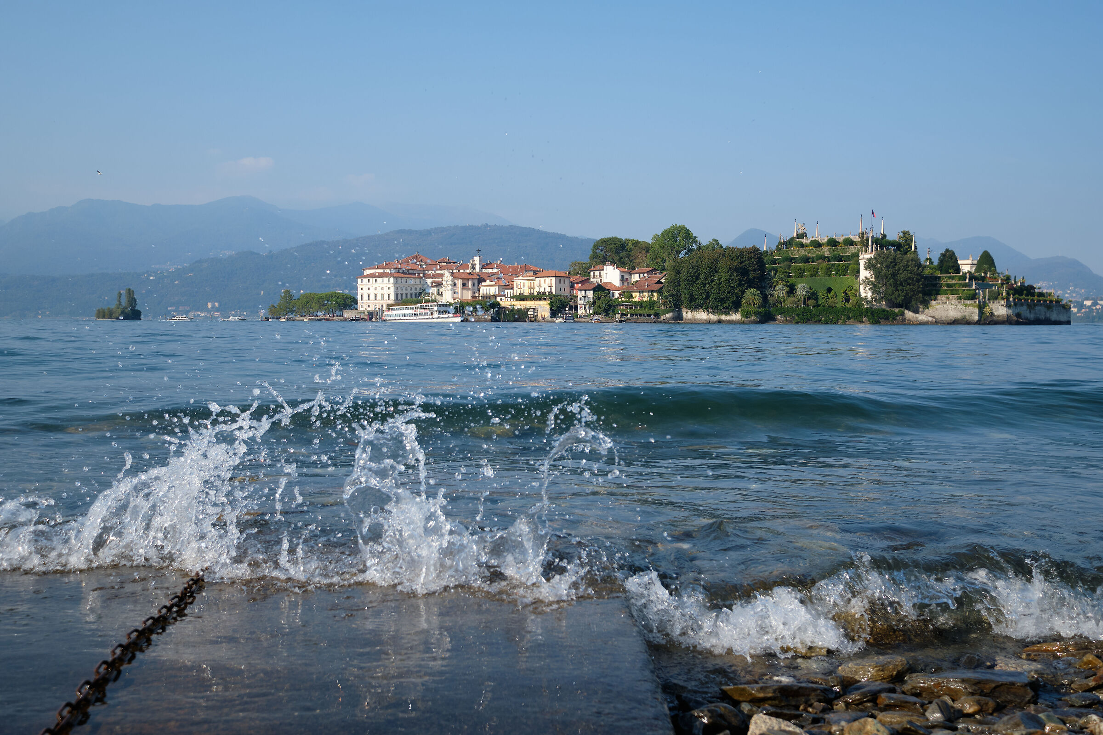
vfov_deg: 36.9
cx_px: 552
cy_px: 368
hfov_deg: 53.1
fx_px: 1103
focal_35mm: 36
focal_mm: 24
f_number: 5.6
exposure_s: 1/680
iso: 200
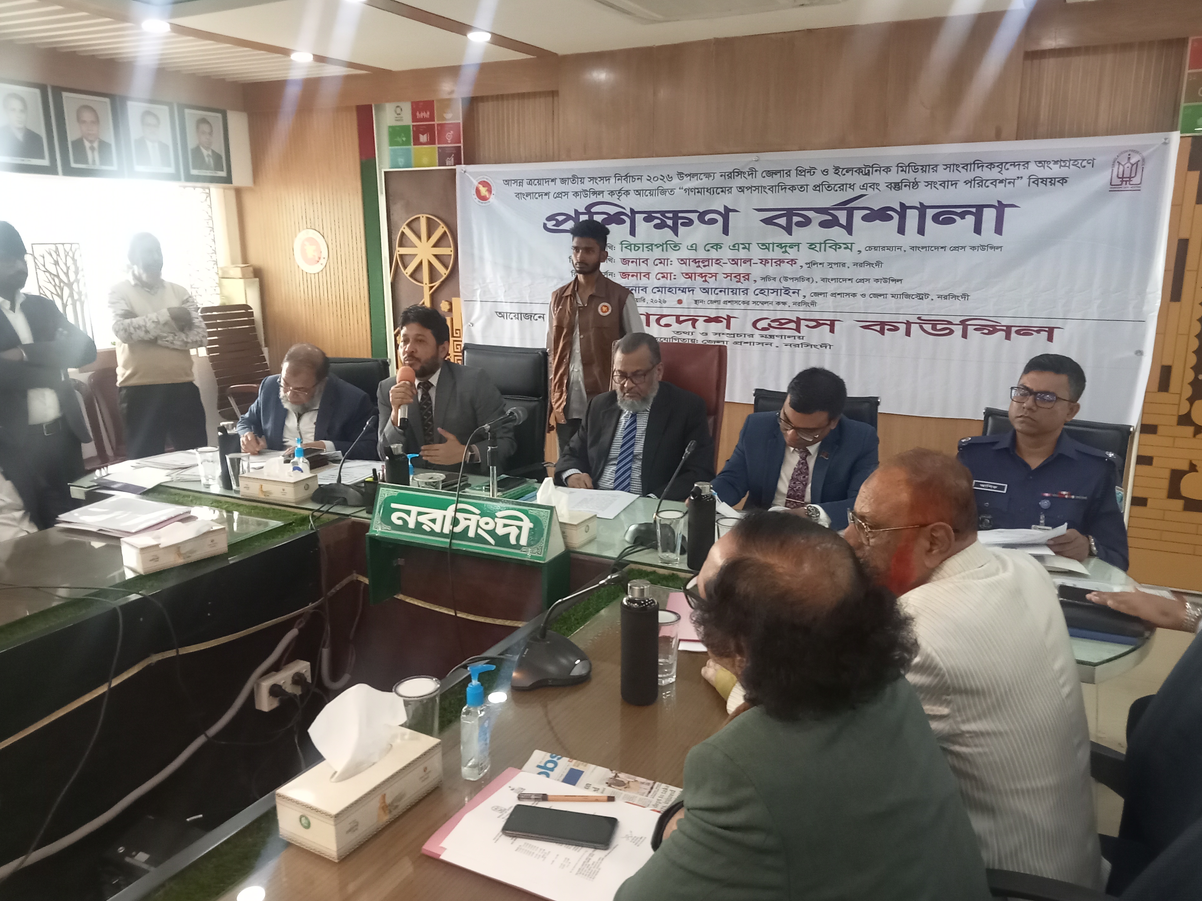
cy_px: 451
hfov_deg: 60.0
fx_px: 1042
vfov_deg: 46.8
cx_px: 606
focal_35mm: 30
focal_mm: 3.46
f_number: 2.2
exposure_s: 1/33.3
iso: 692
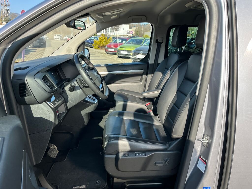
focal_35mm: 26
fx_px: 189
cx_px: 126
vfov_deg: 53.1
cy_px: 94
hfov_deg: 67.3
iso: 50
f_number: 1.6
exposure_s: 1/705
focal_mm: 5.1
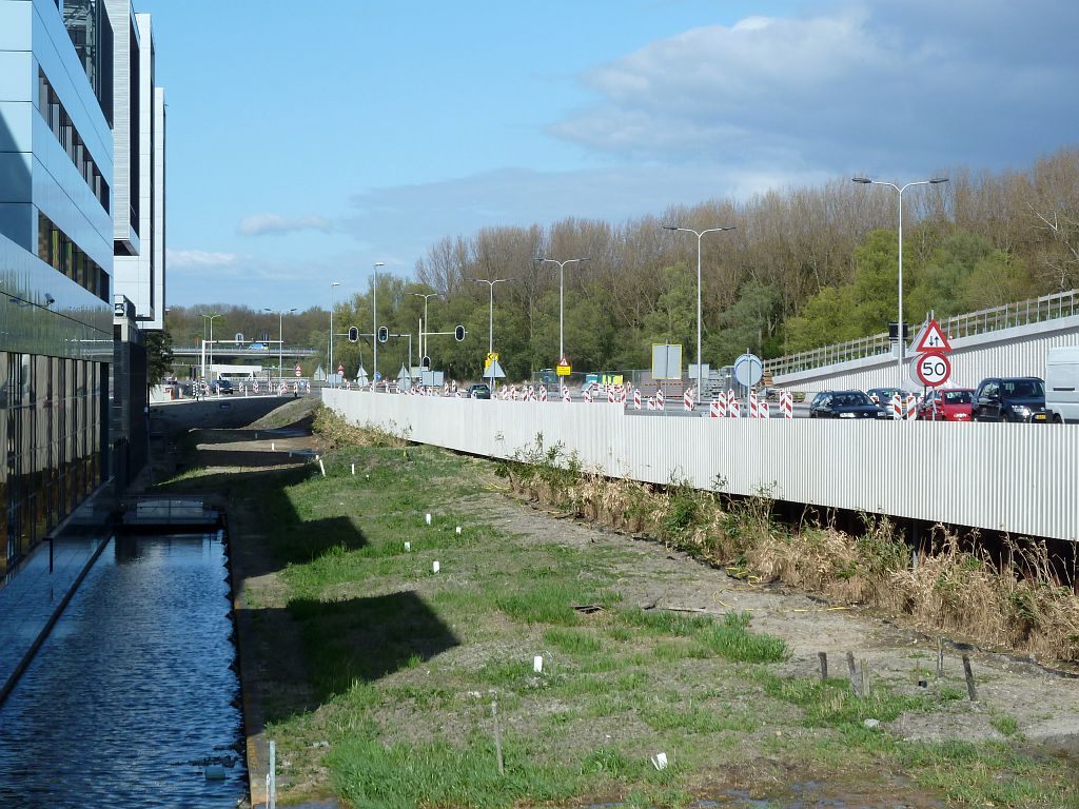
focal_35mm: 90
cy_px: 404
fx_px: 2805
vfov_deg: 16.4
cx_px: 540
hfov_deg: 21.8
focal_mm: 14.7
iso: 80
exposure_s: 1/500
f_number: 4.3
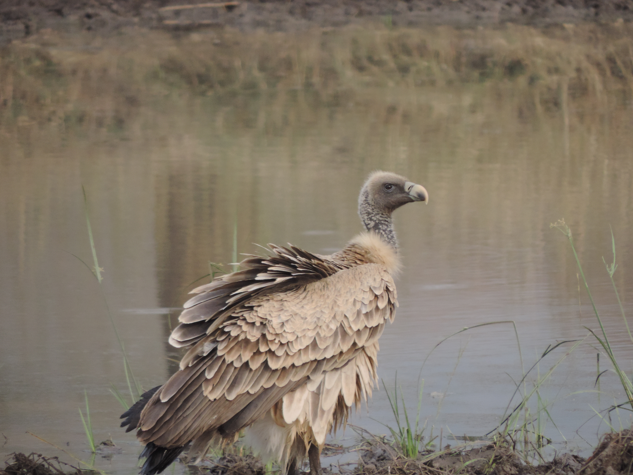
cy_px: 238
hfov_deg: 2.0
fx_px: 18286
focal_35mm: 1000
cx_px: 316
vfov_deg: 1.5
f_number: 5.9
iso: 360
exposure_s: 1/500
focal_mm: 180
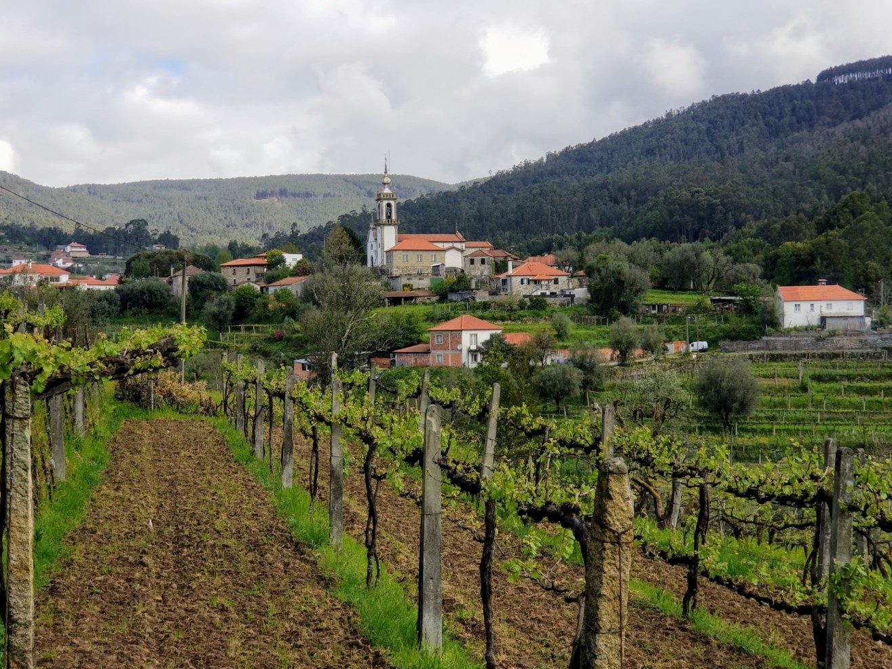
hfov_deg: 33.8
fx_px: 1469
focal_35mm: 57
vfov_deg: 25.6
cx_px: 423
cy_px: 344
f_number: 2.4
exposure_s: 1/503
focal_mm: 6
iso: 25
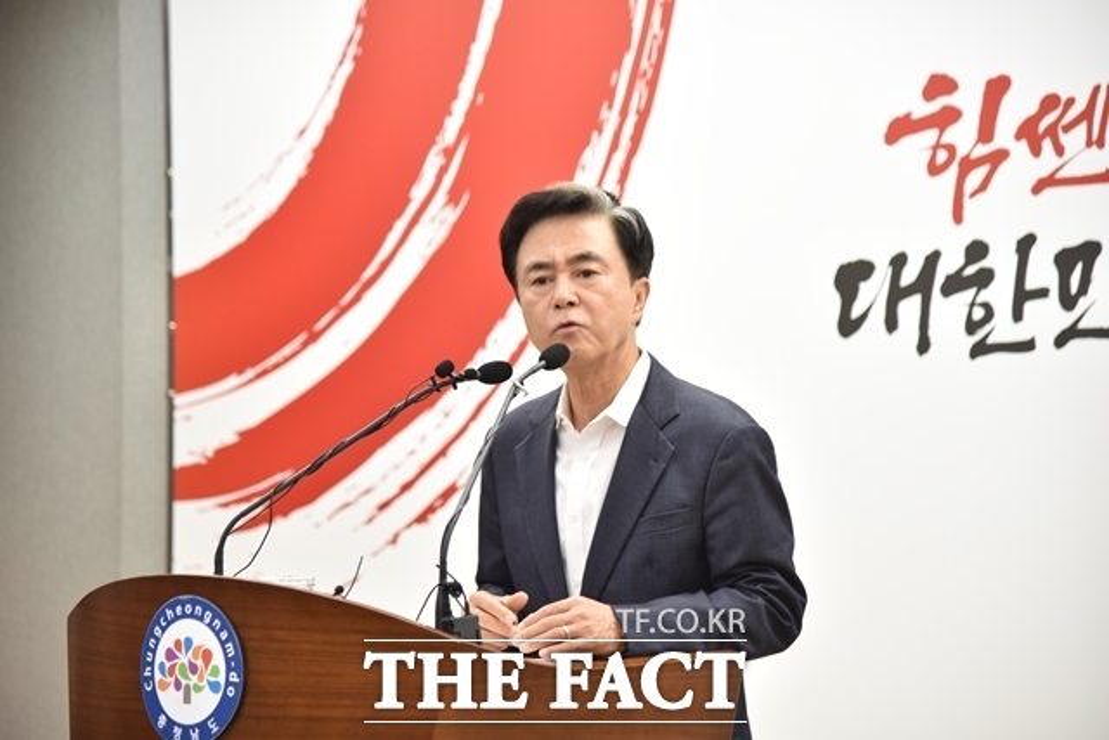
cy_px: 370
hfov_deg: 18.6
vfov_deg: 12.5
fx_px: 3389
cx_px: 554
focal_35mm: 110
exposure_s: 1/200
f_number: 4
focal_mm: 110
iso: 1000
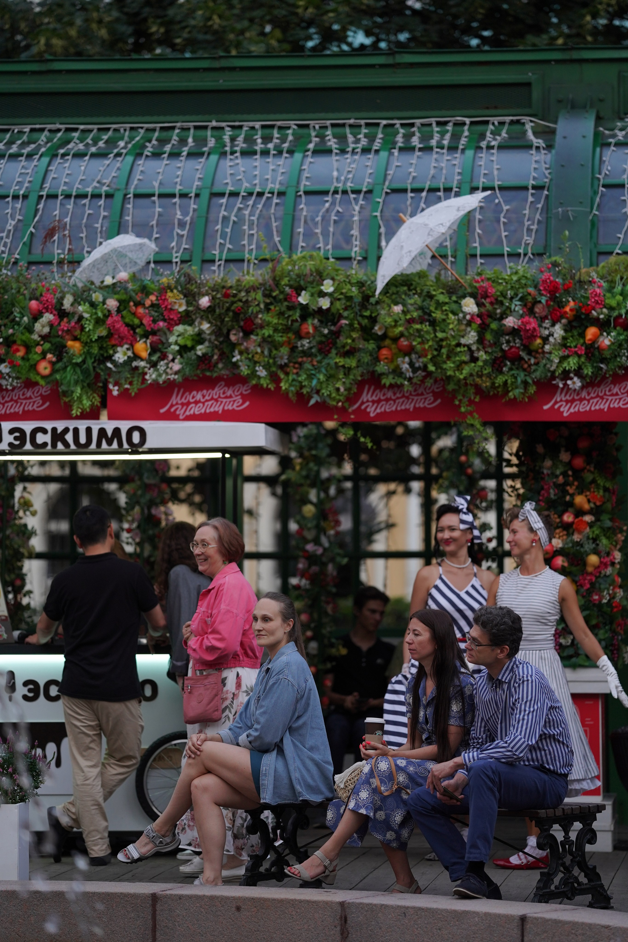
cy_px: 471
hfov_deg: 10.2
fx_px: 3532
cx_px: 314
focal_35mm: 135
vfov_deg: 15.2
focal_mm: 135
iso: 640
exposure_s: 1/800
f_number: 1.8
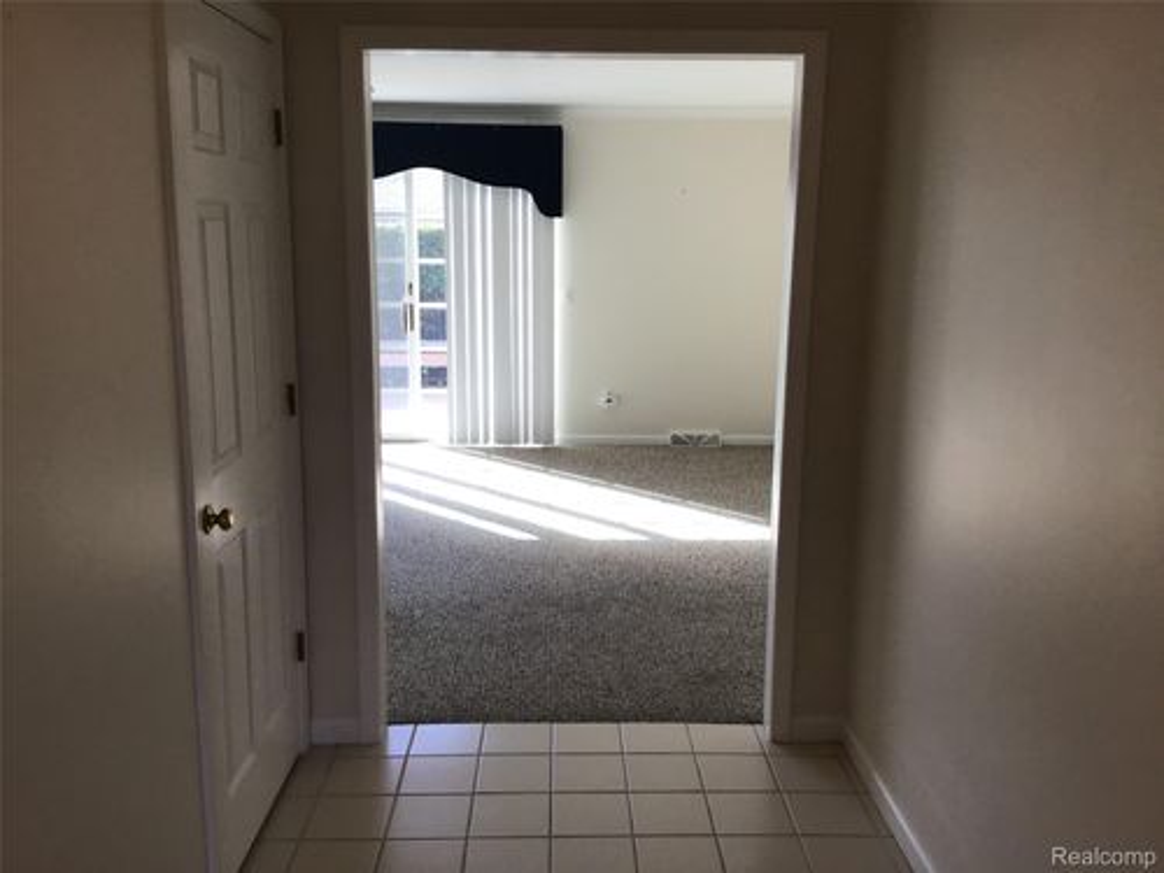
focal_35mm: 31
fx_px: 1042
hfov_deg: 58.4
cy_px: 436
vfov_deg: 45.4
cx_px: 582
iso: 32
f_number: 2.4
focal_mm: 3.3
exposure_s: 1/60
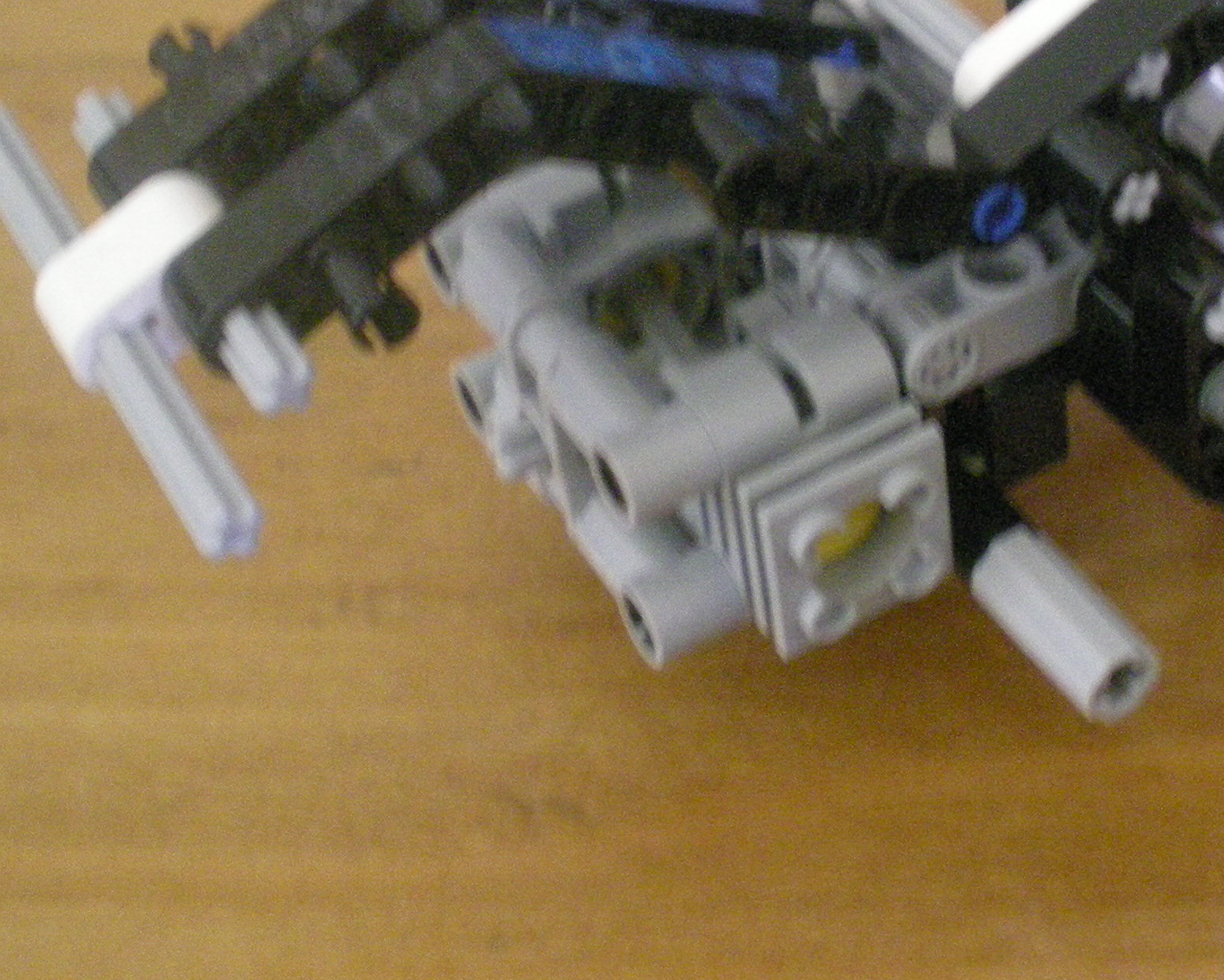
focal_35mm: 73
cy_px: 322
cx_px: 911
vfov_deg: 20.9
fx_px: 2645
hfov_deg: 25.8
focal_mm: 6.3
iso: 633
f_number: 3.1
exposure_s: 1/8
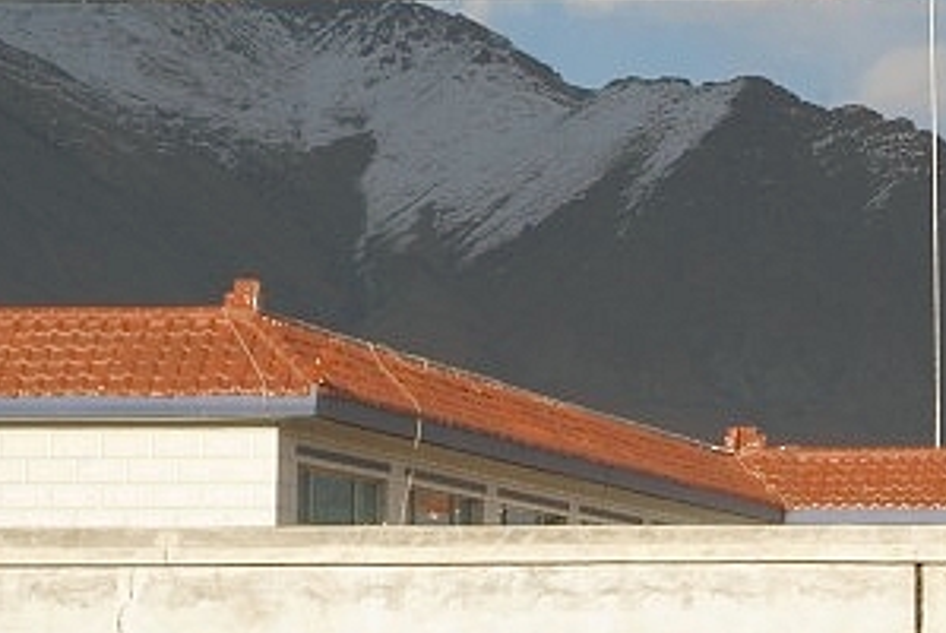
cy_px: 369
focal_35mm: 222
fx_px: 5839
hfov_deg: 9.2
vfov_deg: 6.2
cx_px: 918
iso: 200
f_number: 9.5
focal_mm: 55
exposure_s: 1/350
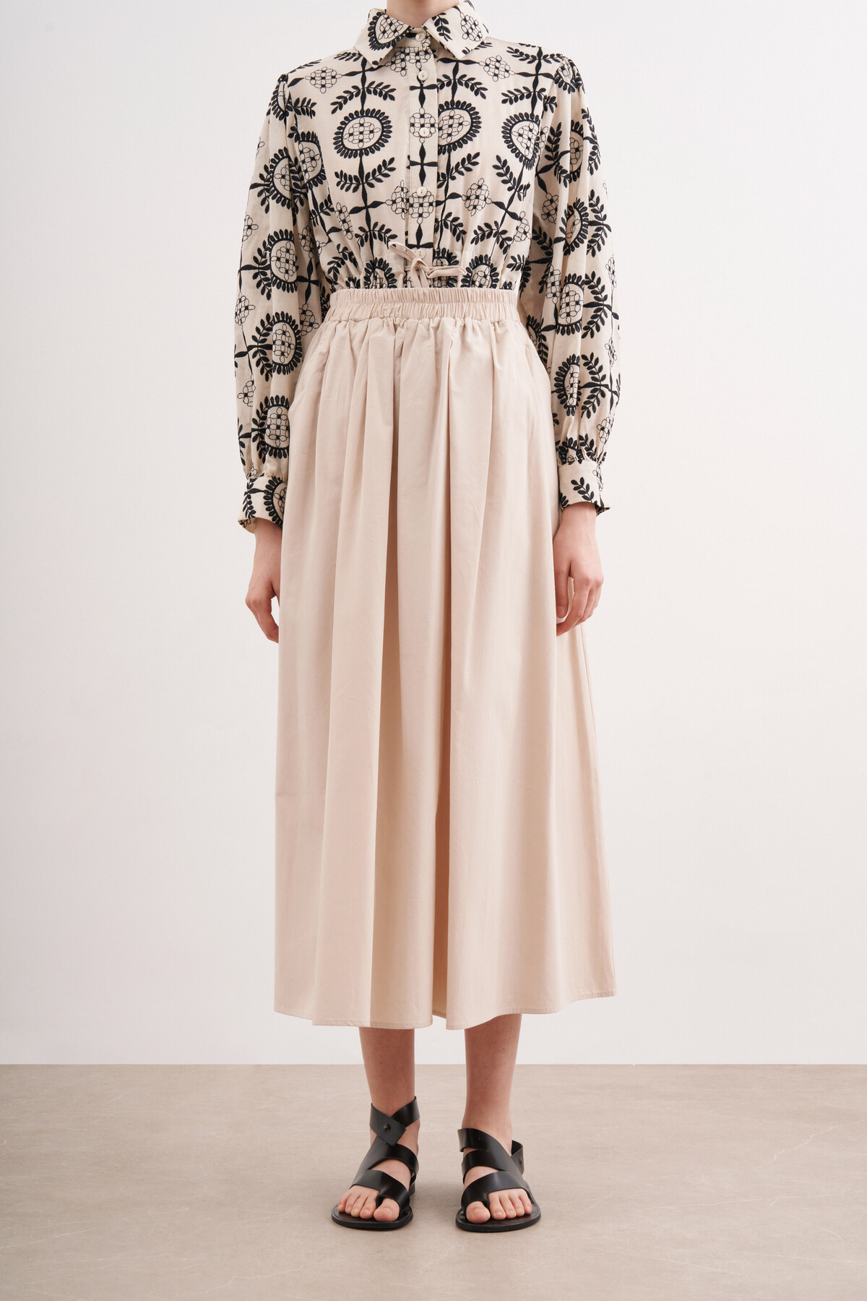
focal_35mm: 64
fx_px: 2312
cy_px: 650
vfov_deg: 31.4
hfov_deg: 21.2
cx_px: 434
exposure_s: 1/160
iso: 400
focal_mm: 64
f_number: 11
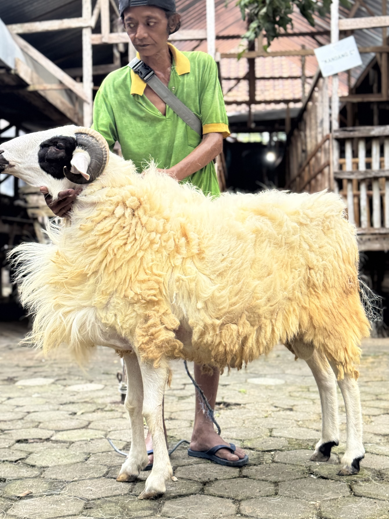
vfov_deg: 35.5
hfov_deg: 27.0
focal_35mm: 54
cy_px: 243
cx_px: 182
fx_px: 809
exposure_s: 1/60
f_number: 1.78
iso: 200
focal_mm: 6.76
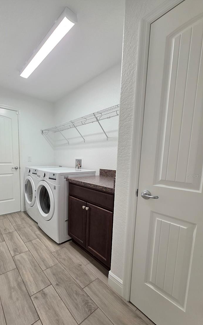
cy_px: 176
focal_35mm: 15
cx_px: 75
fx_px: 133
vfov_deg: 101.2
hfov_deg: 73.5
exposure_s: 1/120
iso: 200
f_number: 1.9
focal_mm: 2.2
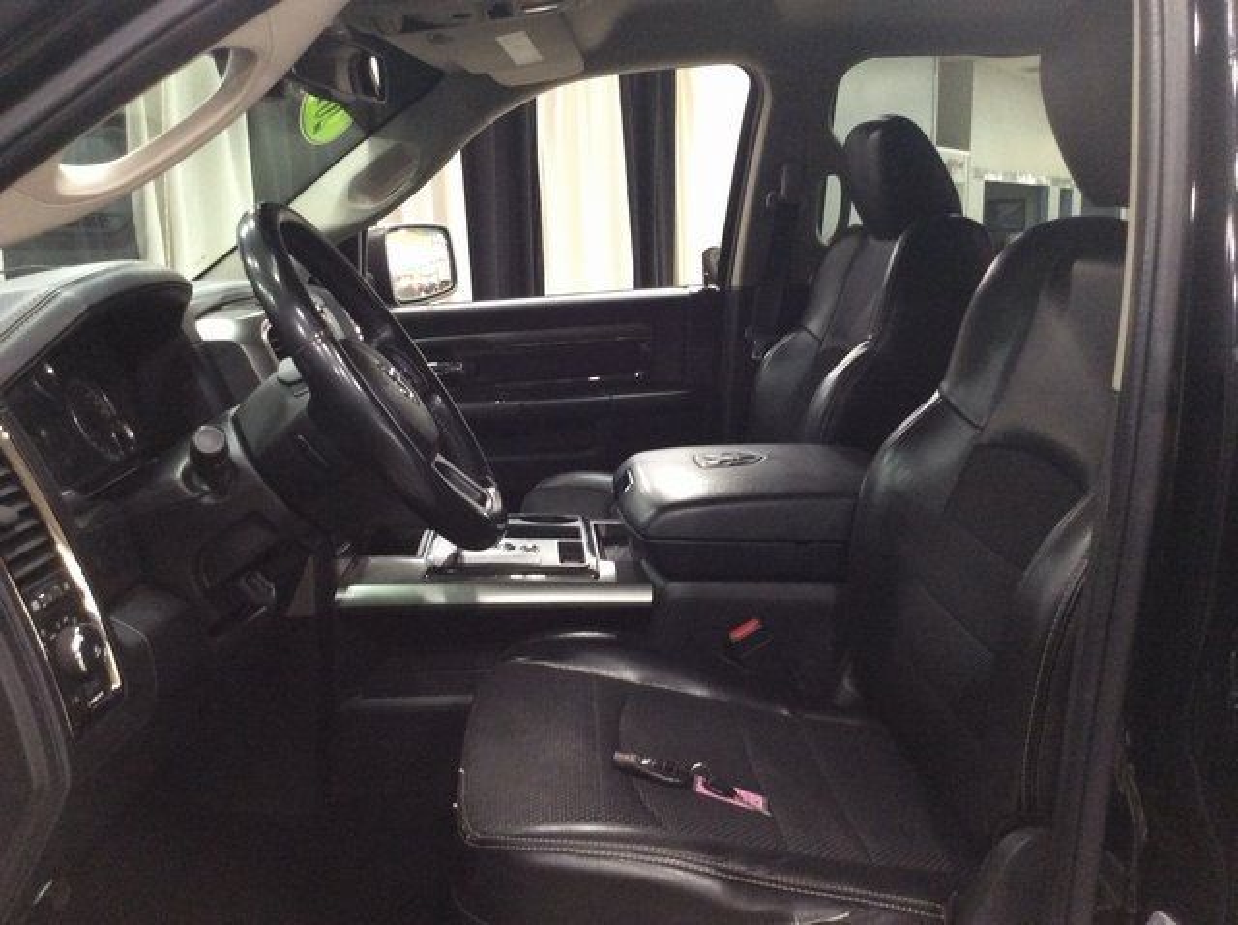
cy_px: 462
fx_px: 1143
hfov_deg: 56.9
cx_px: 619
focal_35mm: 32
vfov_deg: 44.1
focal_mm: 3.3
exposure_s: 1/24
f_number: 2.4
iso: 160
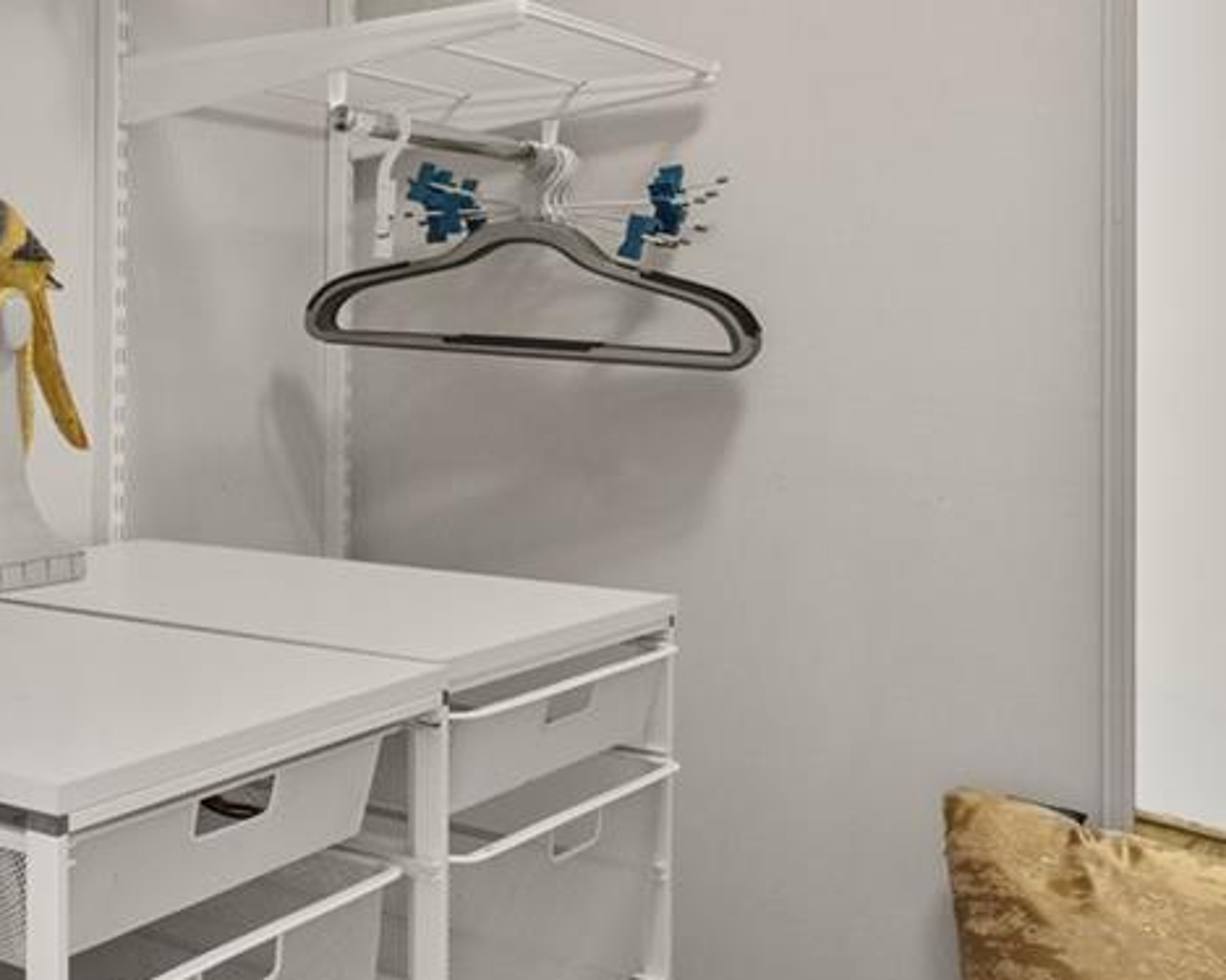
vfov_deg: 31.3
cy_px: 363
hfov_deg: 32.0
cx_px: -259
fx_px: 1741
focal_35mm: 48
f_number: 8
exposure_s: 1/2
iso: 320
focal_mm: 15
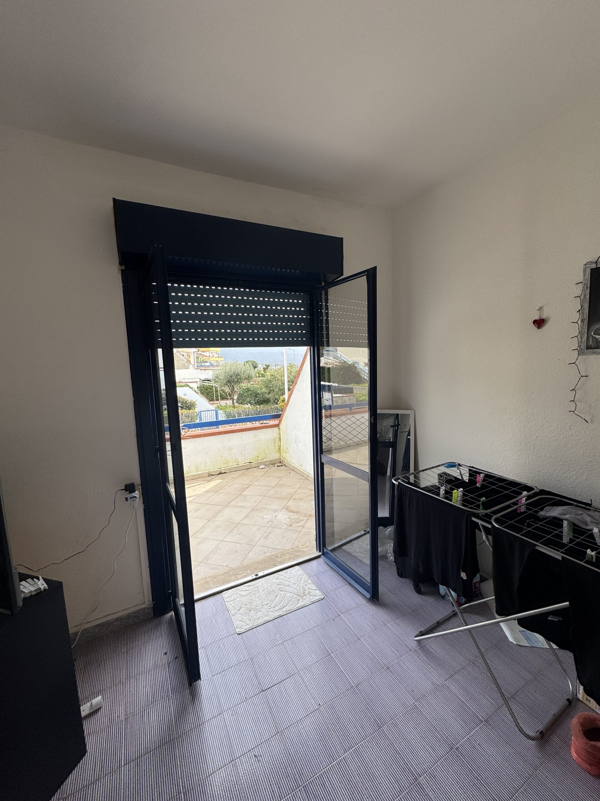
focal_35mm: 14
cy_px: 400
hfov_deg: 85.7
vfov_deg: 102.1
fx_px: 324
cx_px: 300
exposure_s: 1/556
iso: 40
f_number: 2.2
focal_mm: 2.22
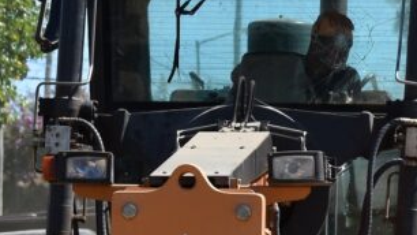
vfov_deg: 2.0
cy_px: 276
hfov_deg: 3.5
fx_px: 6787
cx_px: 159
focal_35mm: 614
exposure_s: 1/500
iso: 220
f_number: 8
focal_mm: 105
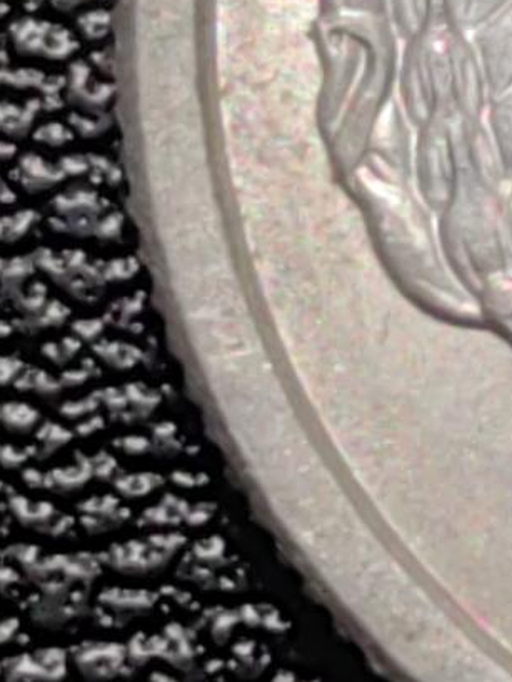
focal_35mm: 436
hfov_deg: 3.4
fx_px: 8594
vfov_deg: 4.5
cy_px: -43
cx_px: 1009
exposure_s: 1/100
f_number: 2
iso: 50
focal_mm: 5.75
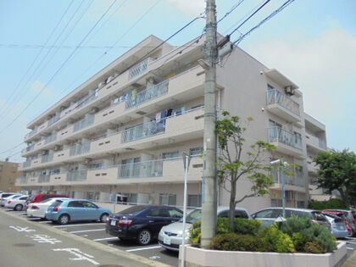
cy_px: 134
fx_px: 267
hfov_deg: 67.3
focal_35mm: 26
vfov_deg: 53.1
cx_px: 178
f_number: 11.5
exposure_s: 1/100
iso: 100
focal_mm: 4.6
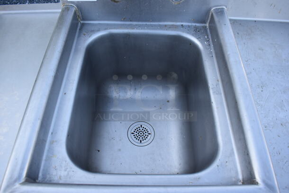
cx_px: 144
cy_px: 96
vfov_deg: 48.0
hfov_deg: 67.3
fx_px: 217
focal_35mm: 27
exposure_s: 1/125
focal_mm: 18
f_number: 5.6
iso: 200
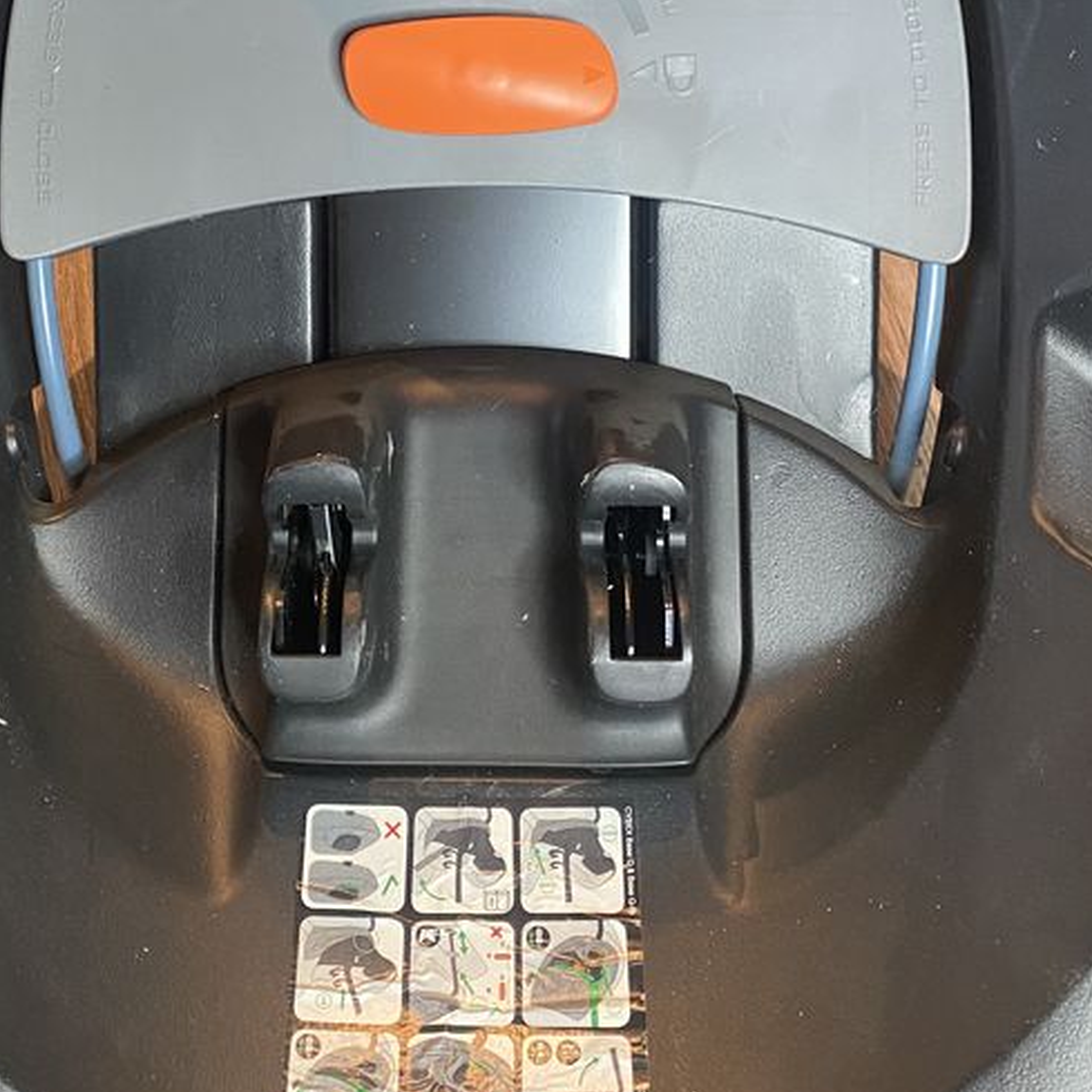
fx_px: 1677
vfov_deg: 35.1
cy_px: 241
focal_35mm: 47
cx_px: 456
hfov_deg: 36.0
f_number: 1.8
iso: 500
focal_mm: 4.25
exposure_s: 1/50
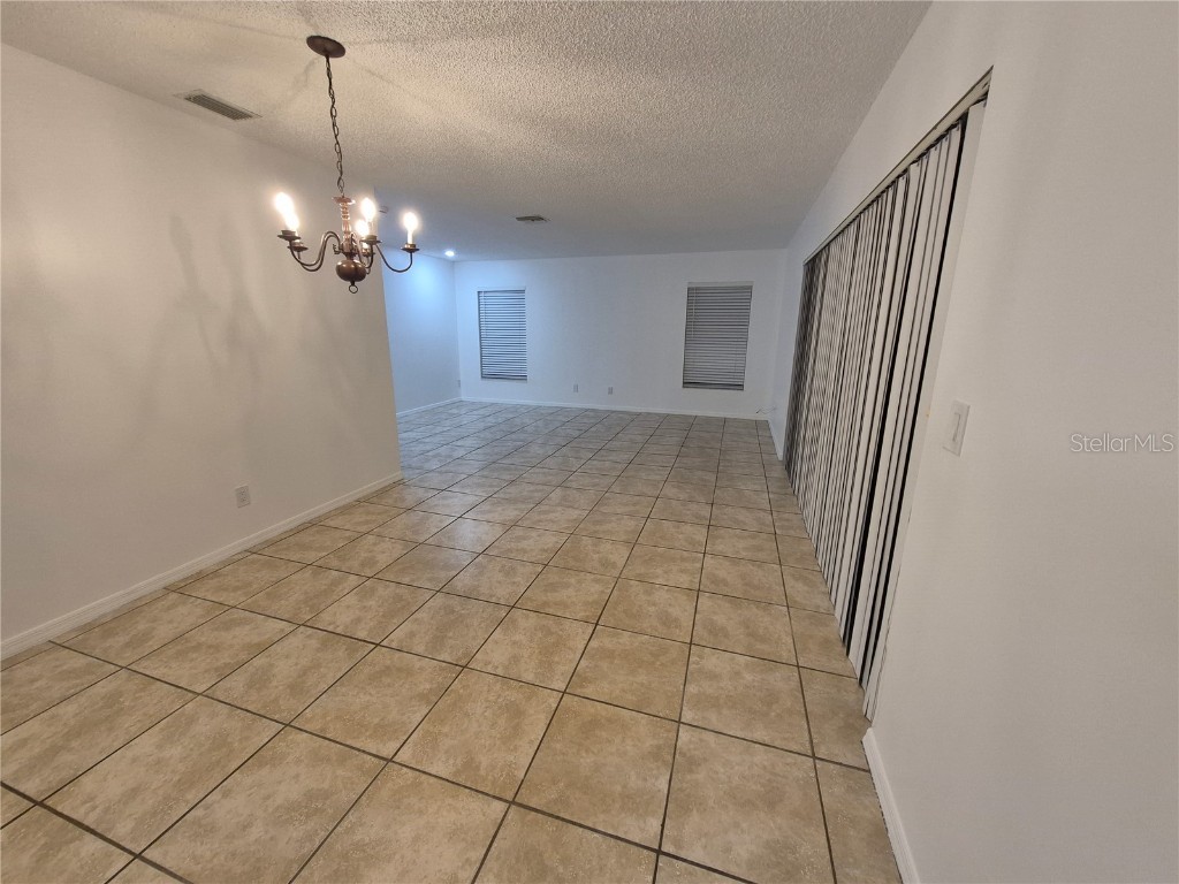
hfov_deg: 106.2
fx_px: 443
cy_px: 442
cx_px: 590
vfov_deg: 89.9
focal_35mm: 13
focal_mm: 1.74
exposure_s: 1/60
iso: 200
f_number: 2.2
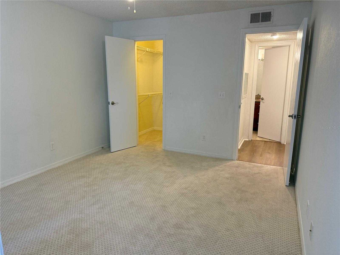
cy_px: 128
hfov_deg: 71.6
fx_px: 236
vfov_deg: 56.8
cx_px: 170
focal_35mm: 24
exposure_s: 1/60
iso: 250
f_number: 1.78
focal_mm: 6.76
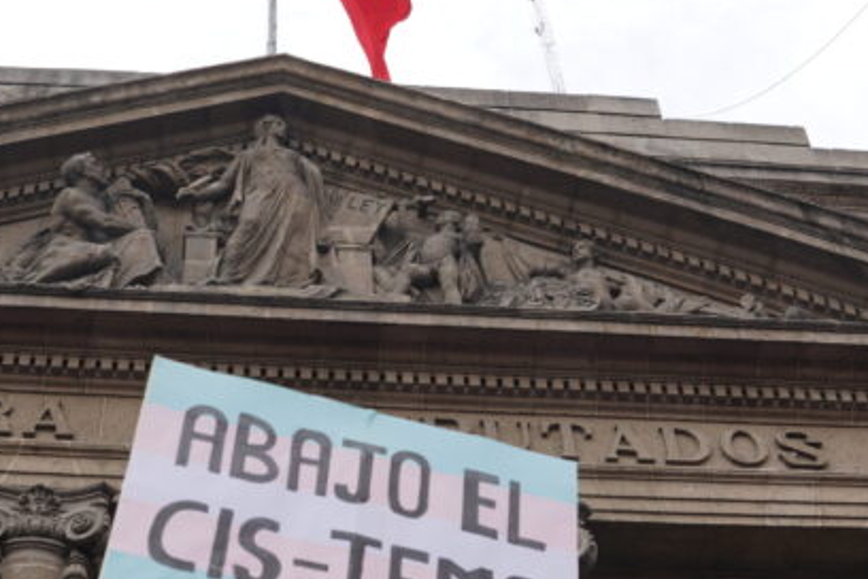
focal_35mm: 69
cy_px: 327
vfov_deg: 19.7
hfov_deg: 29.0
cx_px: 258
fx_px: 1664
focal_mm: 30
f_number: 8
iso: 100
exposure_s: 1/125
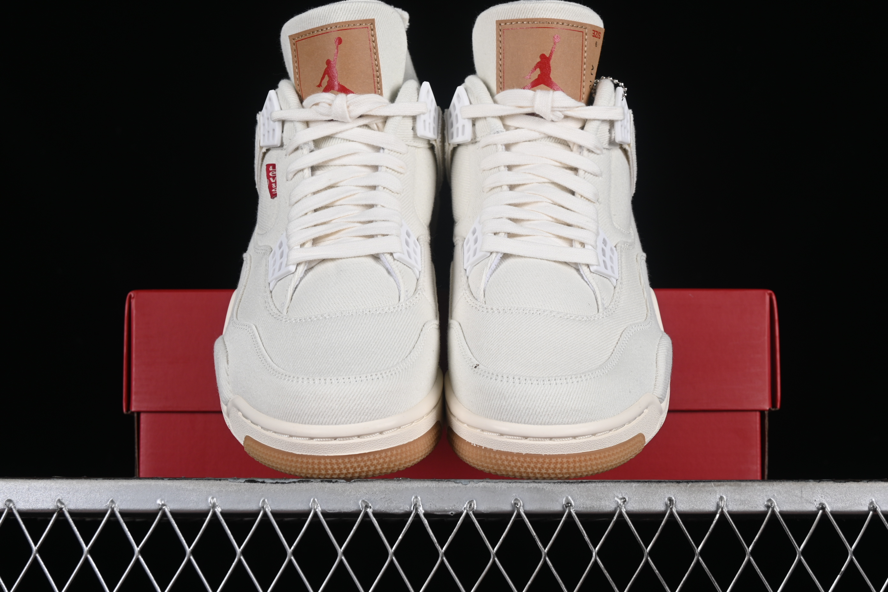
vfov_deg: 18.2
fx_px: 1850
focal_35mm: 75
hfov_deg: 27.0
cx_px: 444
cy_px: 296
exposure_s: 1/100
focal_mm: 50
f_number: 8
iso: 160
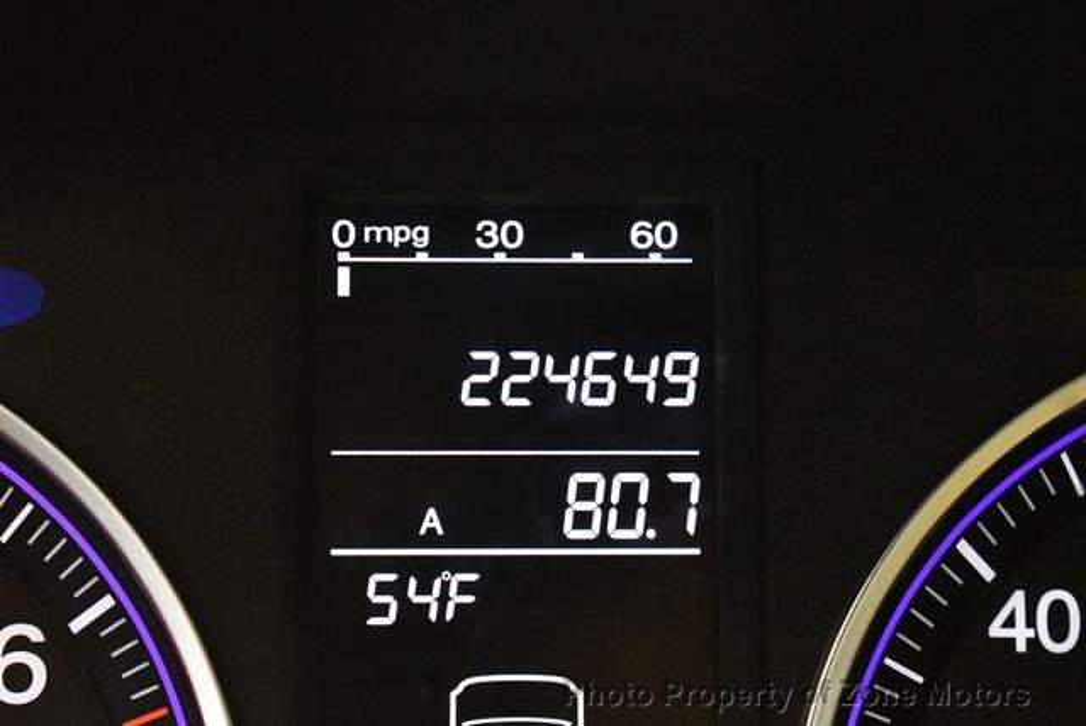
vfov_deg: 12.5
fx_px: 3321
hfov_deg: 18.6
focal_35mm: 110
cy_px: 363
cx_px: 543
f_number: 5.6
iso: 6400
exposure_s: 1/60
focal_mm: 55
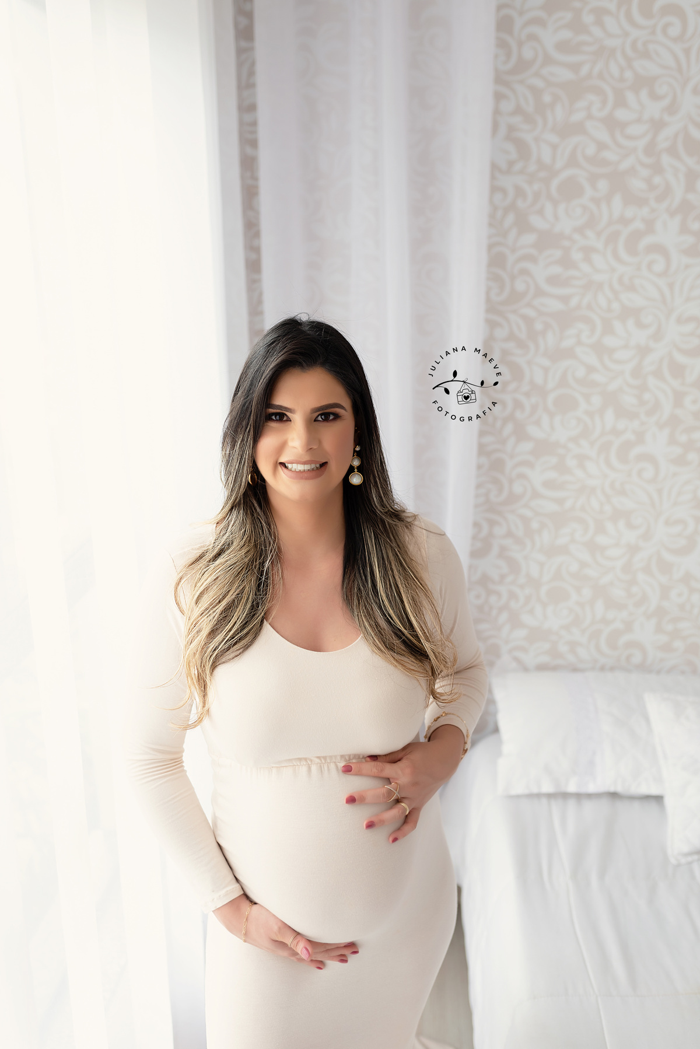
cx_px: 350
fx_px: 1020
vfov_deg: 54.4
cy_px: 524
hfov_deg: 37.9
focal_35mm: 35
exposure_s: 1/100
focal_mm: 35
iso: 200
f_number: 2.8
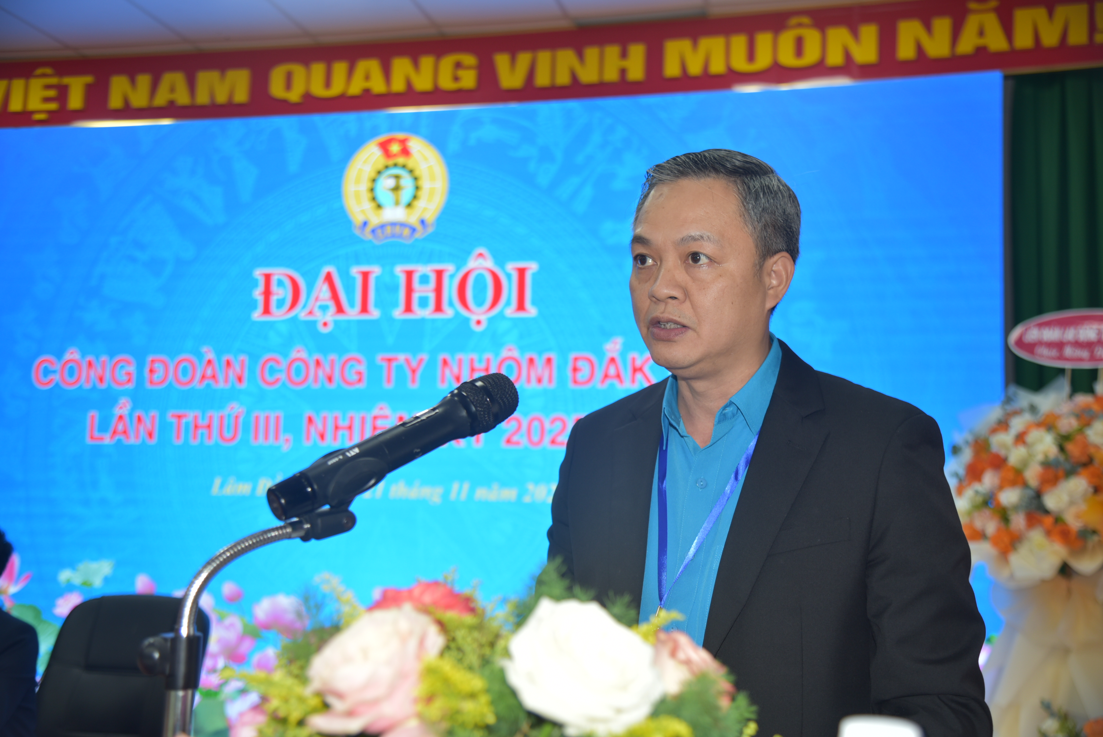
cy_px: 368
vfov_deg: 35.1
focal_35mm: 38
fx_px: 1165
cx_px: 552
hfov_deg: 50.7
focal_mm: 38
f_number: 4
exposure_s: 1/100
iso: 400
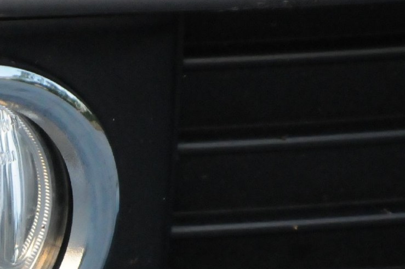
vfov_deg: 1.8
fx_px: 8552
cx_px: -113
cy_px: 240
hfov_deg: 2.7
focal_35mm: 761
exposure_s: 1/320
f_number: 6.3
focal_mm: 150
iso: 2000
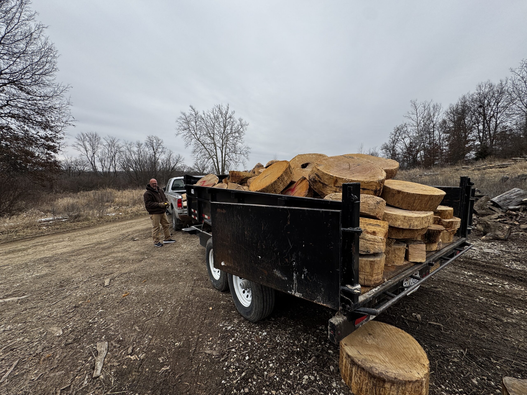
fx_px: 213
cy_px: 198
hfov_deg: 102.1
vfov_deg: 85.7
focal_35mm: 14
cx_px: 264
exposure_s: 1/537
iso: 40
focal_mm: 2.22
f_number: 2.2
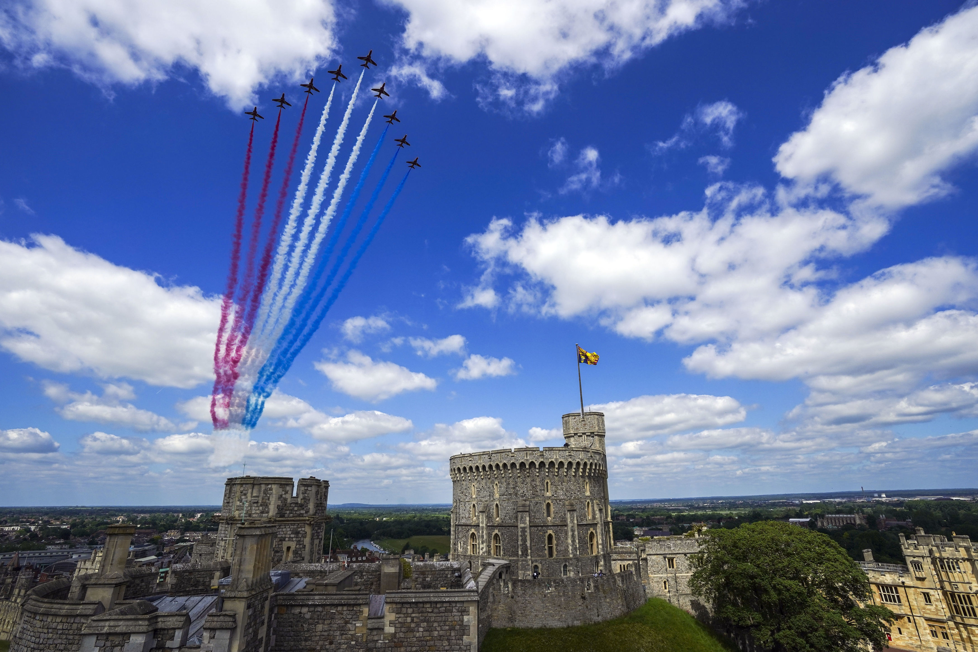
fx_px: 435
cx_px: 489
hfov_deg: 96.7
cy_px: 326
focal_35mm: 16
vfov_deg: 73.7
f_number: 10
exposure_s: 1/1250
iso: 250
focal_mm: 16
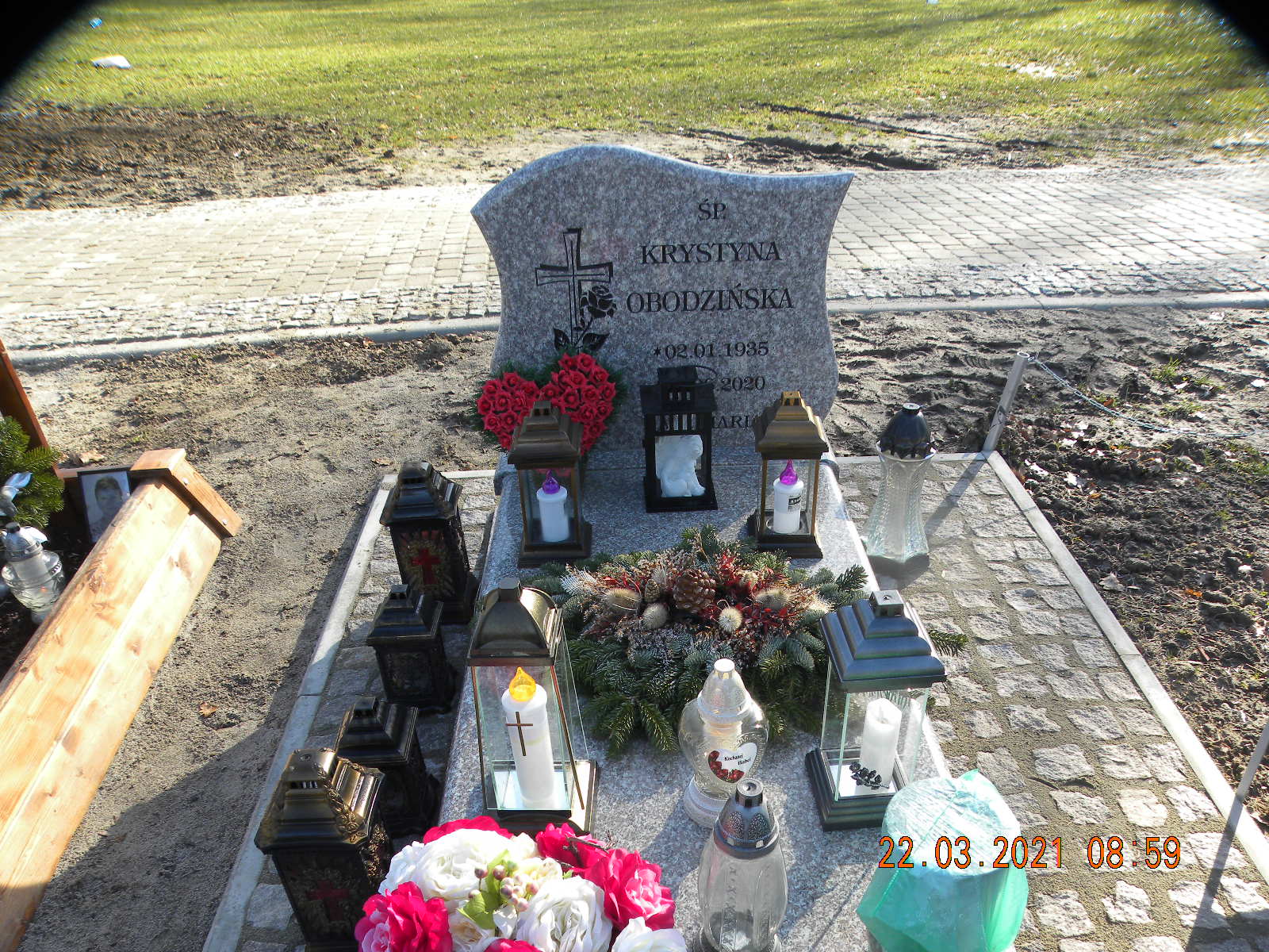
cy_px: 476
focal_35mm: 26
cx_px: 634
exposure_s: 1/108
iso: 64
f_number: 4
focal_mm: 4.6
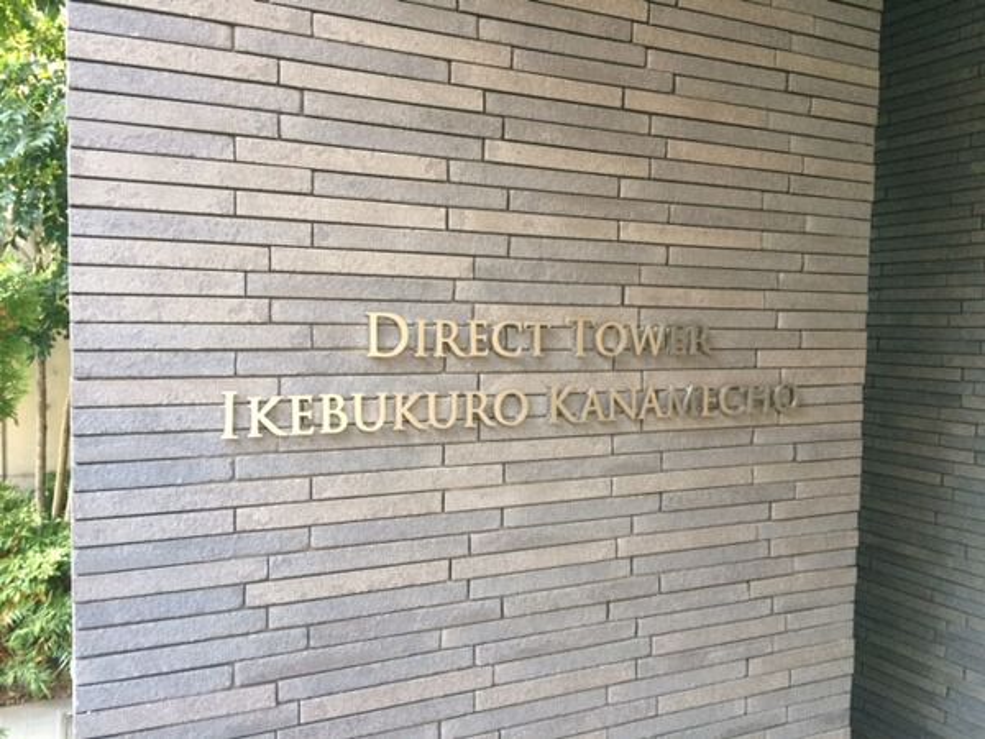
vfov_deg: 48.2
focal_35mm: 29
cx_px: 492
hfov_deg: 61.7
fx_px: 825
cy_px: 370
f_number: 2.2
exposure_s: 1/30
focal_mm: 4.15
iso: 80
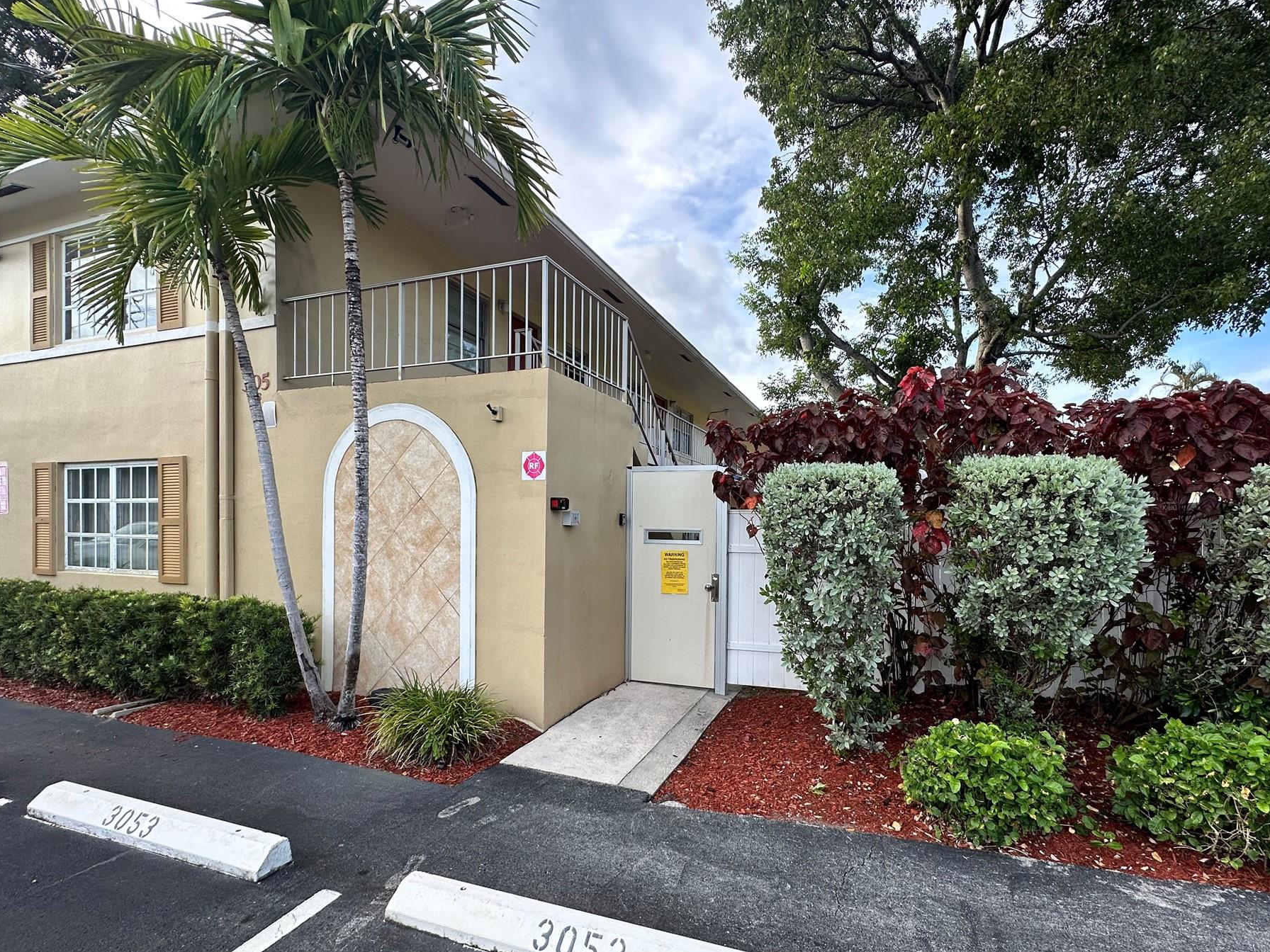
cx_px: 678
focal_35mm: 16
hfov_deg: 94.4
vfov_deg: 77.8
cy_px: 531
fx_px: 587
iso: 40
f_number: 2.2
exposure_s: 1/296
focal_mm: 2.22
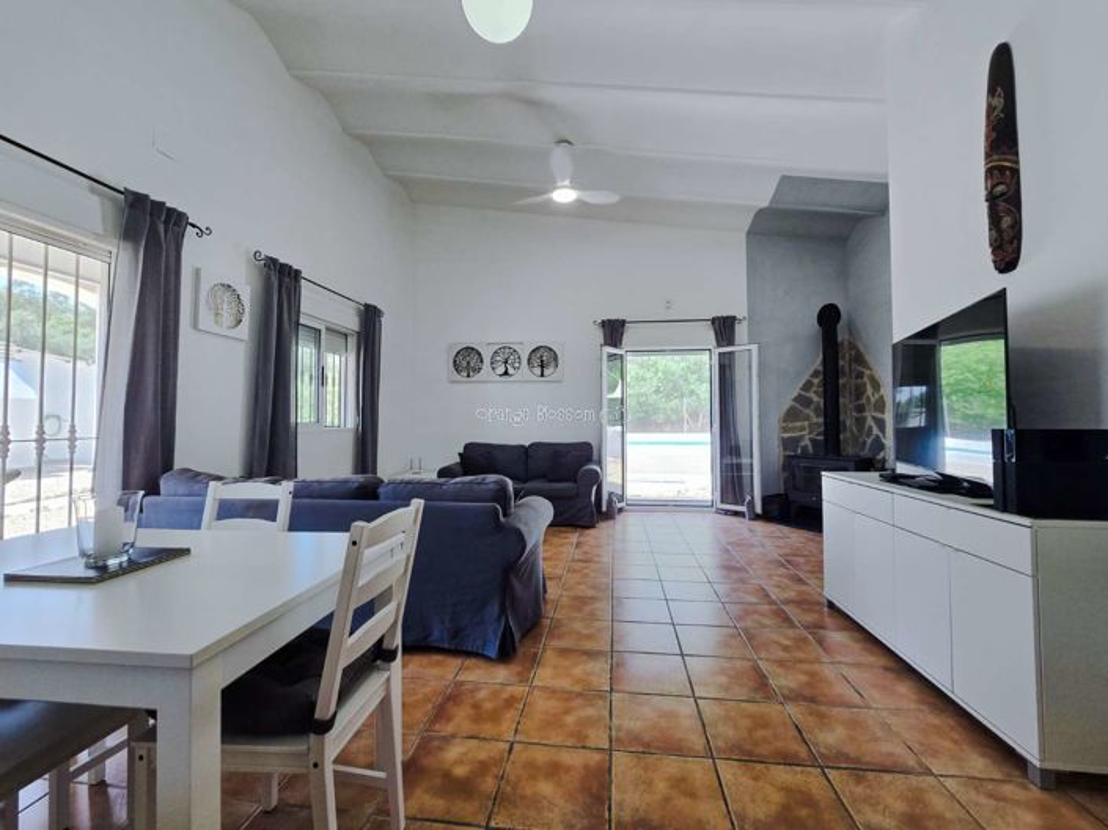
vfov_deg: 89.9
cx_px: 554
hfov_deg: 106.2
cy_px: 415
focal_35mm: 13
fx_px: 416
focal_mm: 2.2
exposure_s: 1/102
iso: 50
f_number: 2.2
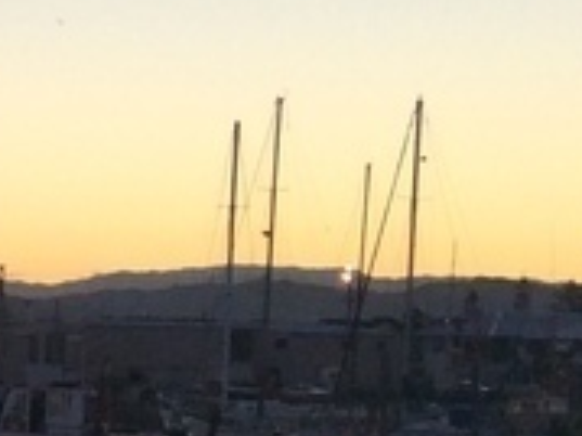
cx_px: -881
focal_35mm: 183
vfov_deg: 8.0
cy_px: 529
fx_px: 3075
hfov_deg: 9.5
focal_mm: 3.3
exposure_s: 1/256
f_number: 2.4
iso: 32
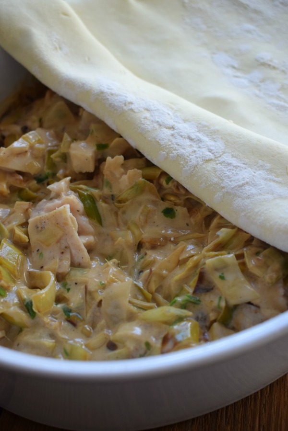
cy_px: 216
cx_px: 144
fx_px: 612
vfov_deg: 38.9
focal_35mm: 51
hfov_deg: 26.5
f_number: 5.6
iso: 400
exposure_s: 1/125
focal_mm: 34
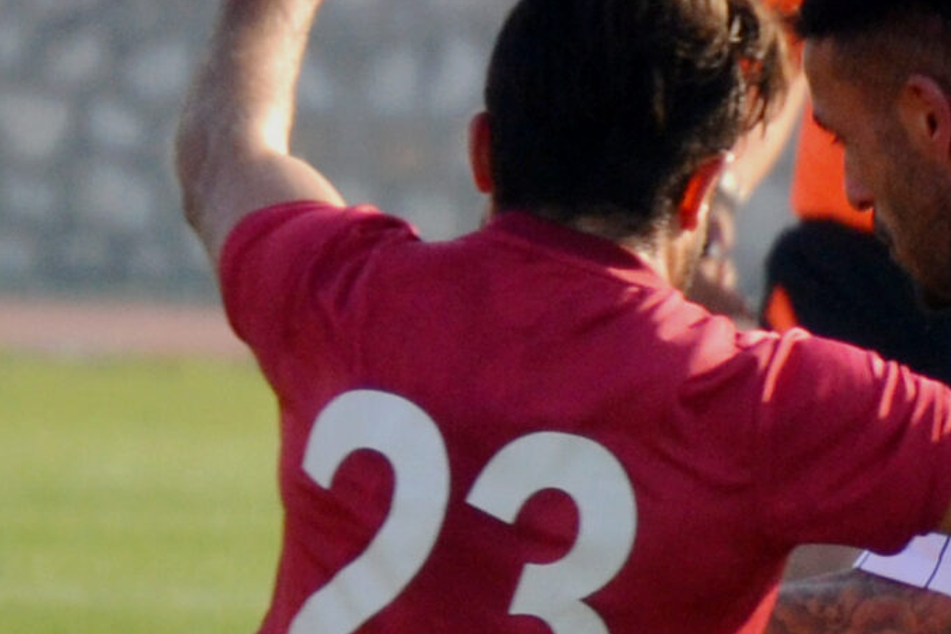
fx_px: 24695
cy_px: 924
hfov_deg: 2.2
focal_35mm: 935
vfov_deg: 1.5
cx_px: 1255
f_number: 5.3
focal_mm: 165
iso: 400
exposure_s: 1/1250
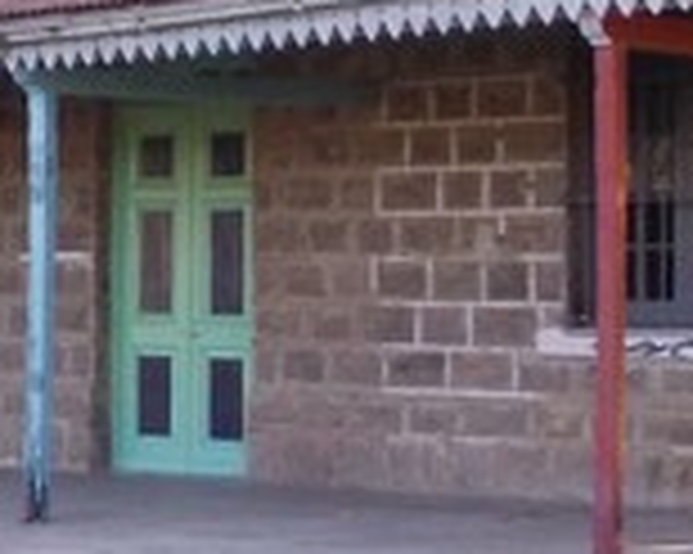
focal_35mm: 136
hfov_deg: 13.5
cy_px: 230
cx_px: -288
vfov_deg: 11.3
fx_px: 2788
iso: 125
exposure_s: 1/250
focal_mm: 4
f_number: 2.7
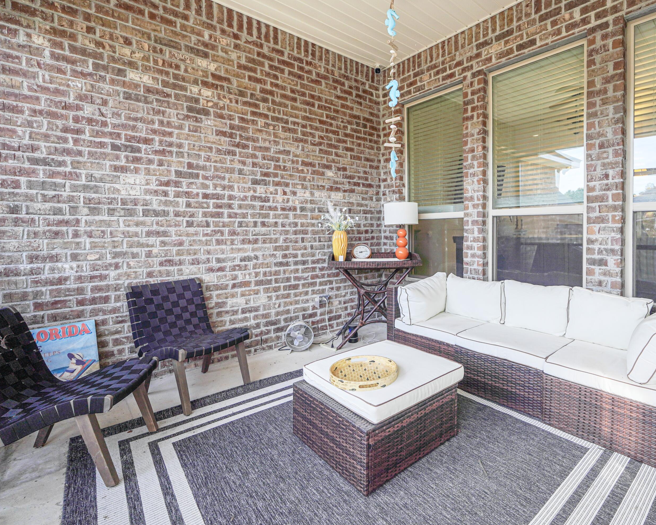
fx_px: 330
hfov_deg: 88.5
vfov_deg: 77.0
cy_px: 263
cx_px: 393
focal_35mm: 17
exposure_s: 1/80
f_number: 4
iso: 100
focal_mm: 10
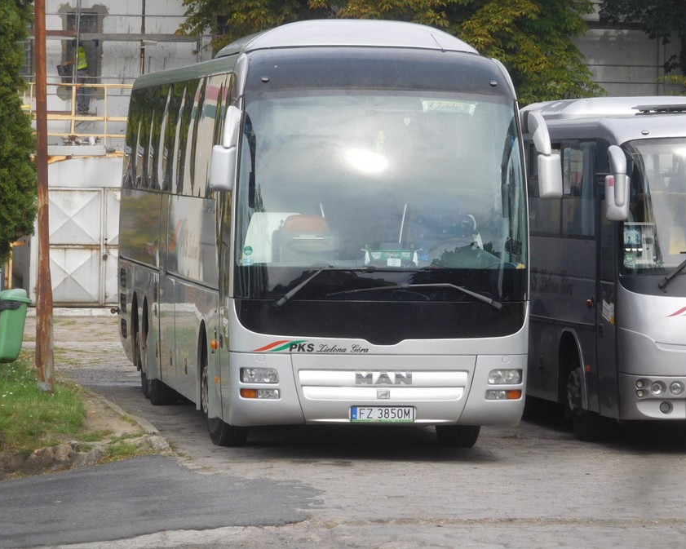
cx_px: 334
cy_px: 274
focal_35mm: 209
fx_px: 4244
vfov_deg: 7.4
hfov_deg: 9.2
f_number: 5.4
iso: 160
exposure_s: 1/250
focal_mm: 35.7
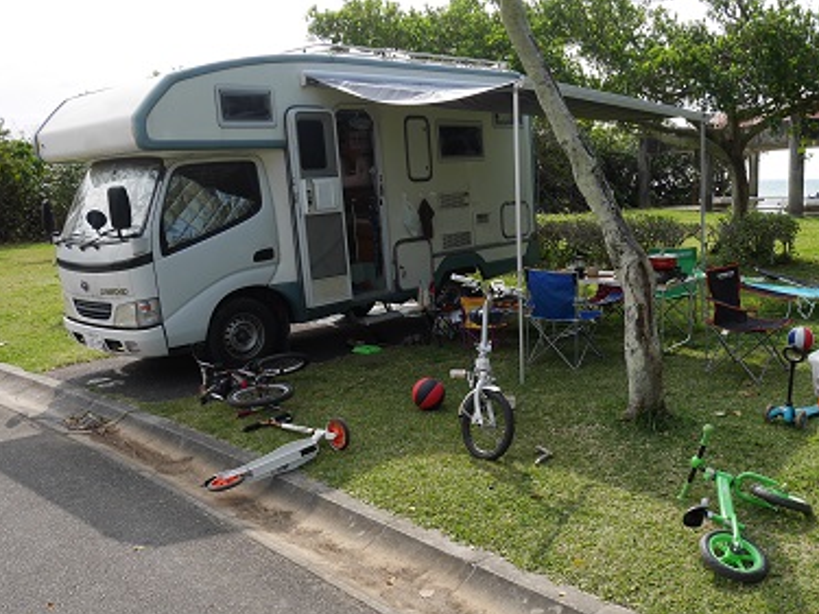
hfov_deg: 55.9
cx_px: 531
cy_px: 349
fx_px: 757
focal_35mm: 32
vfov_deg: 44.0
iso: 200
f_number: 6.3
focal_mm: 12
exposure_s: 1/400
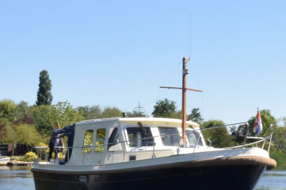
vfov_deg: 26.5
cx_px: 168
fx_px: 397
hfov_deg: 39.5
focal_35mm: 50
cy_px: 152
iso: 200
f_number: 29
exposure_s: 1/30
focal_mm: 20
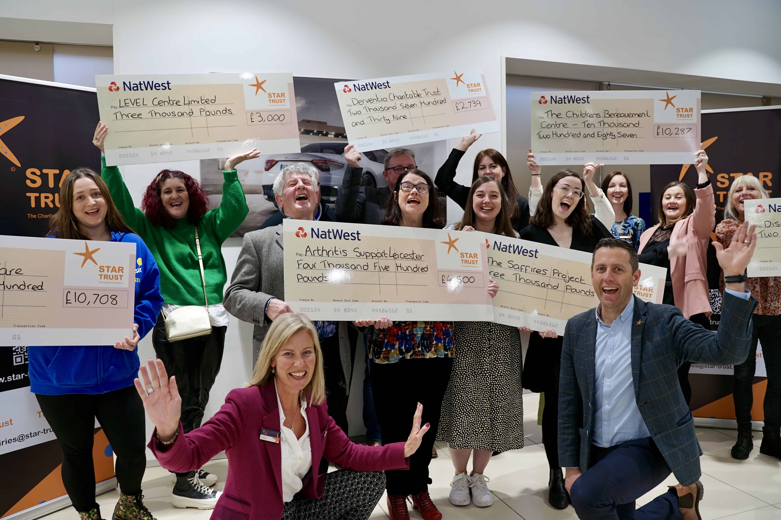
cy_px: 260
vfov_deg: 46.4
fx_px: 607
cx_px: 390
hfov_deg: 65.5
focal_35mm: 28
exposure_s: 1/60
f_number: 4
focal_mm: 28
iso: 250
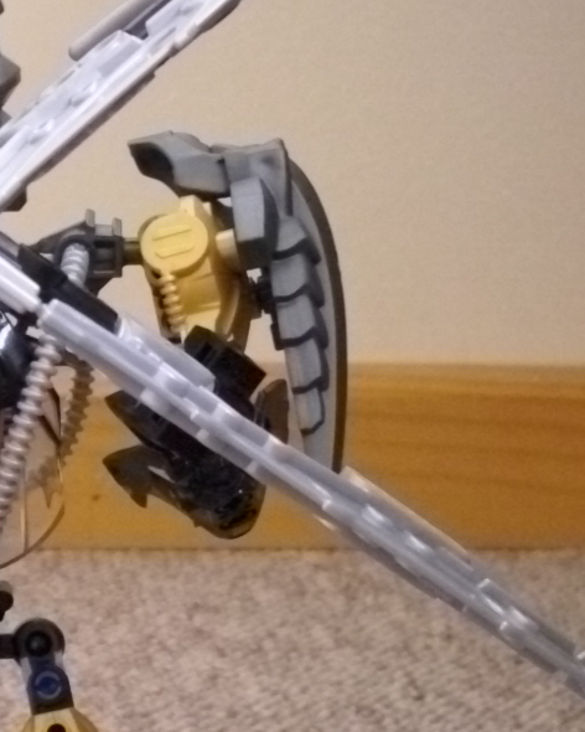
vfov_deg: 23.0
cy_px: 568
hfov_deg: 18.0
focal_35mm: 82
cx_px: -64
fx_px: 1775
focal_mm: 6.2
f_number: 2.8
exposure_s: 1/8
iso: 400
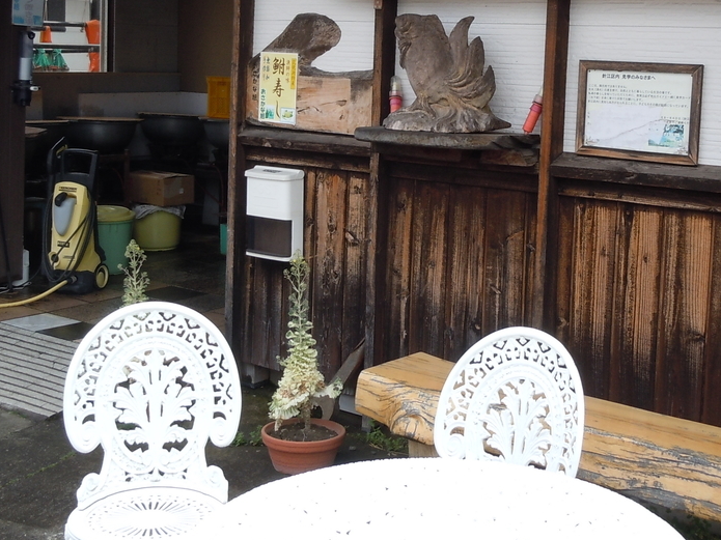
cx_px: 372
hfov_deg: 33.8
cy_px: 123
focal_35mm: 57
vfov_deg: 25.3
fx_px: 1187
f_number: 4
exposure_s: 1/250
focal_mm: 5.9
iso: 100
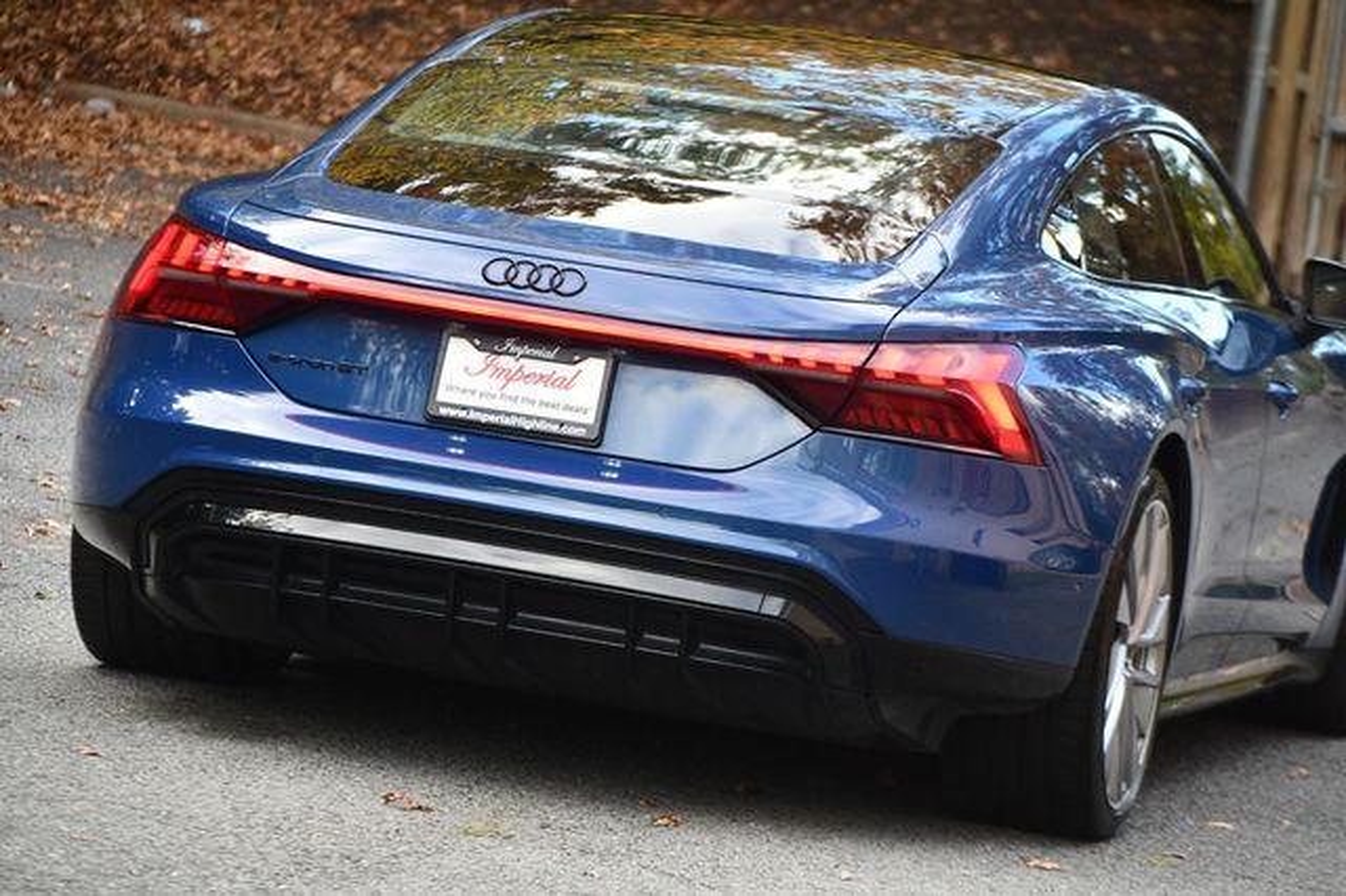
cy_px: 448
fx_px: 6988
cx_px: 673
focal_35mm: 187
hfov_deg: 11.0
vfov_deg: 7.3
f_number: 4.8
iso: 640
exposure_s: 1/250
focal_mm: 125
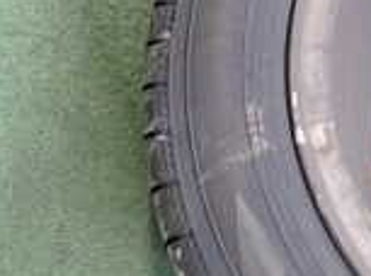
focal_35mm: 118
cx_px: 584
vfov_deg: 12.5
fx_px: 1262
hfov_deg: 15.3
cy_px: 114
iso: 250
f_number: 2.3
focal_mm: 5.4
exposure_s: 1/30
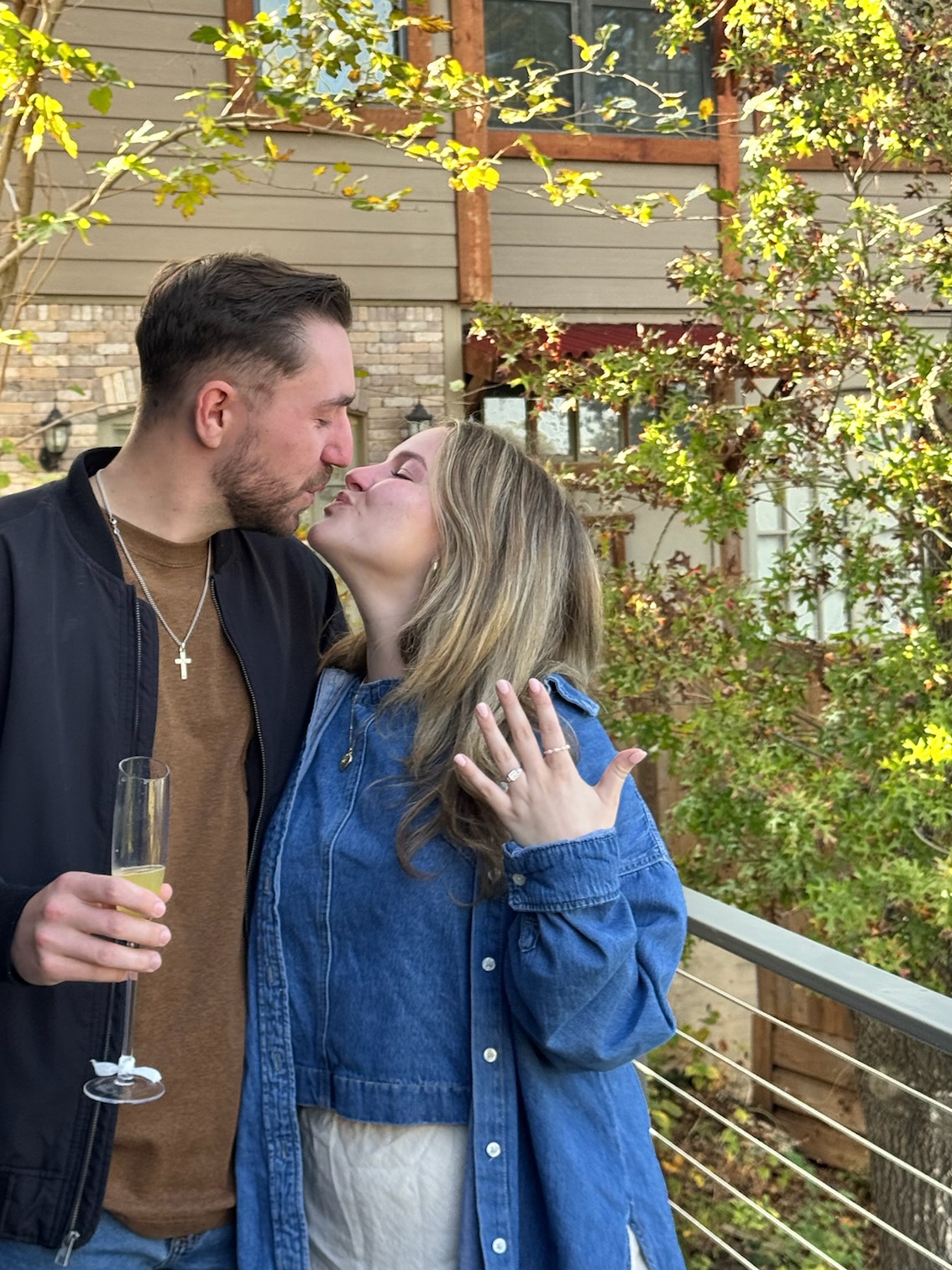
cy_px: 495
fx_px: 2383
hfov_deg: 22.5
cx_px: 342
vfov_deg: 29.7
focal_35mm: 65
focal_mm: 6.76
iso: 64
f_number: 1.78
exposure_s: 1/340
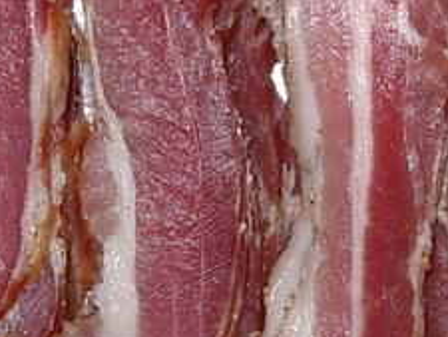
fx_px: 1968
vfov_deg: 9.5
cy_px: -145
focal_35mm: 152
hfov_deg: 12.9
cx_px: 394
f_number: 4.8
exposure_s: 1/60
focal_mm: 5.8
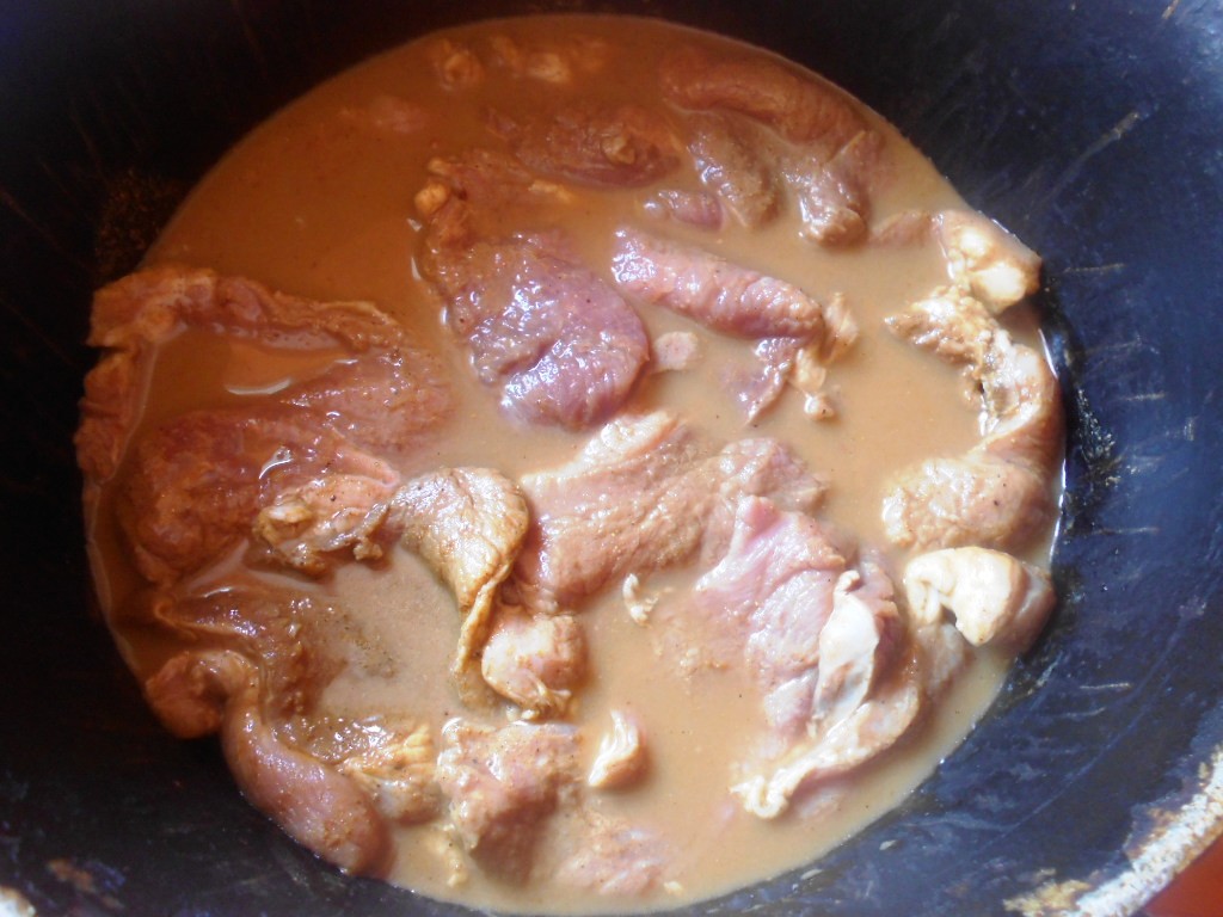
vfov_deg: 53.1
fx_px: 919
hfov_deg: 67.3
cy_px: 458
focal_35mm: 26
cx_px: 612
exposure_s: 1/30
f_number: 3.2
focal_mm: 4.6
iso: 160
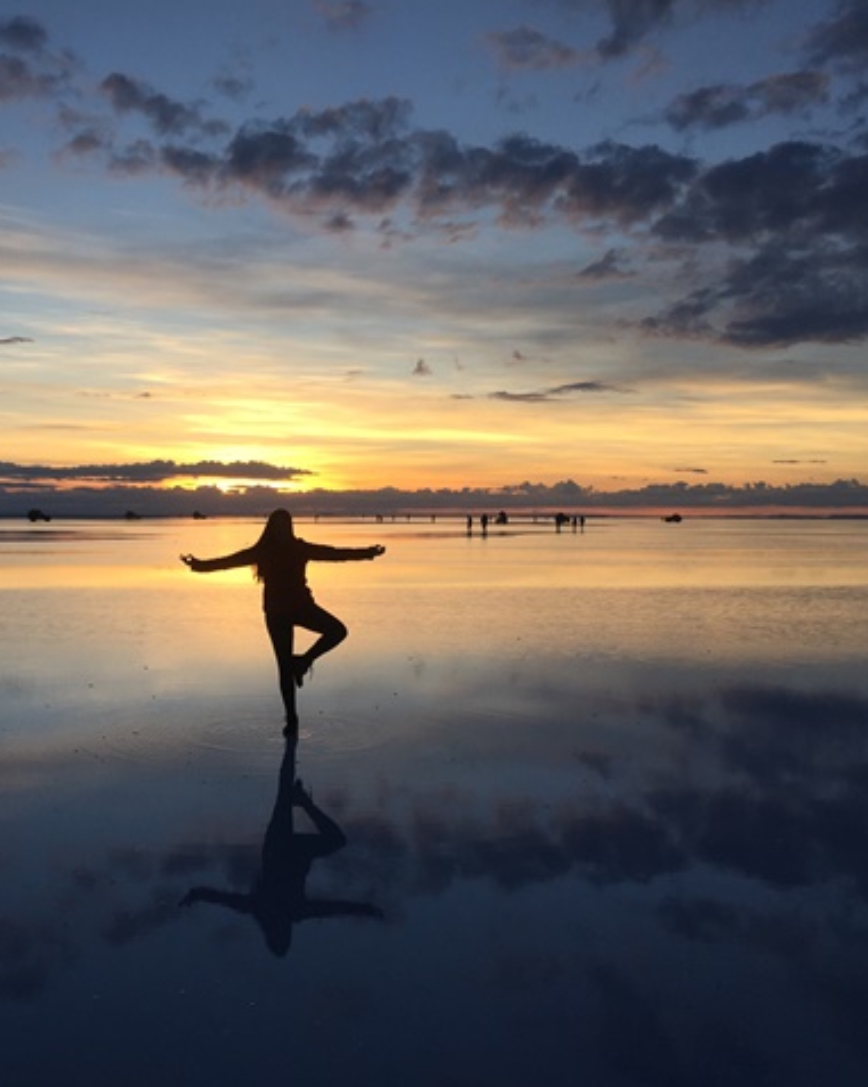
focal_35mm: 38
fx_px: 1221
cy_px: 542
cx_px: 257
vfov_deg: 48.0
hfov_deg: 38.5
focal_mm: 4.15
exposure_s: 1/482
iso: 32
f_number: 2.2
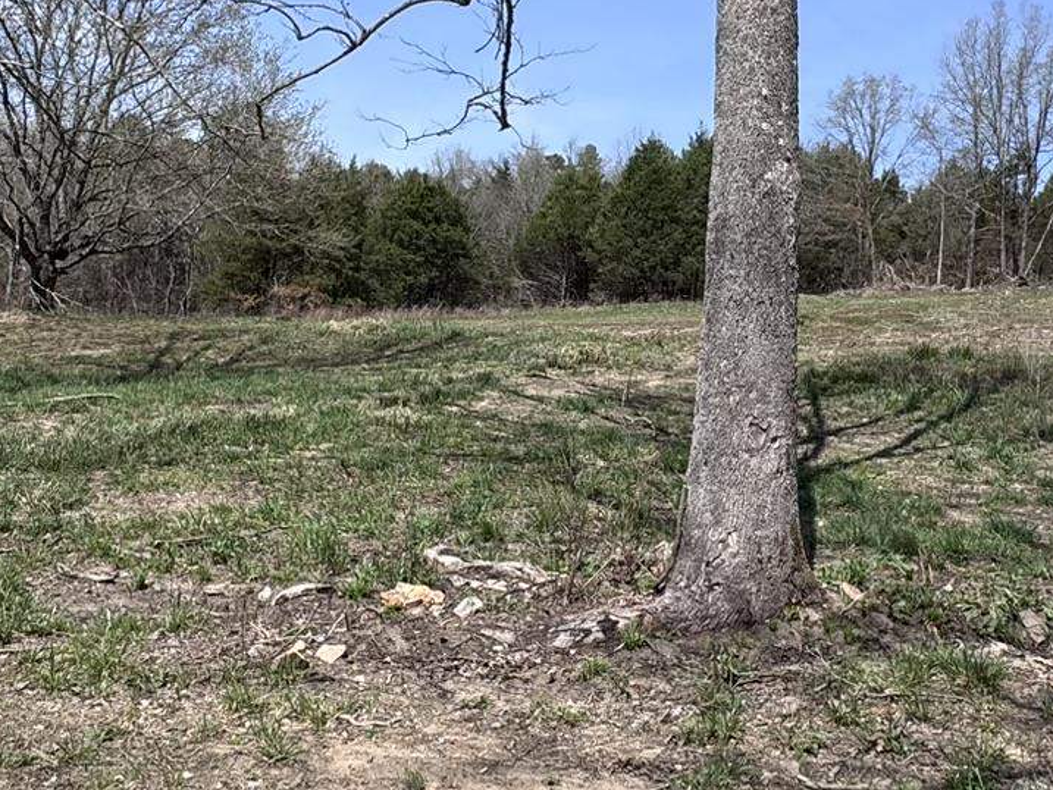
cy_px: 300
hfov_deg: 46.7
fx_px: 1217
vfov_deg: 35.8
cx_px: 601
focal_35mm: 40
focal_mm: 2.22
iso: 50
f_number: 2.2
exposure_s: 1/1789
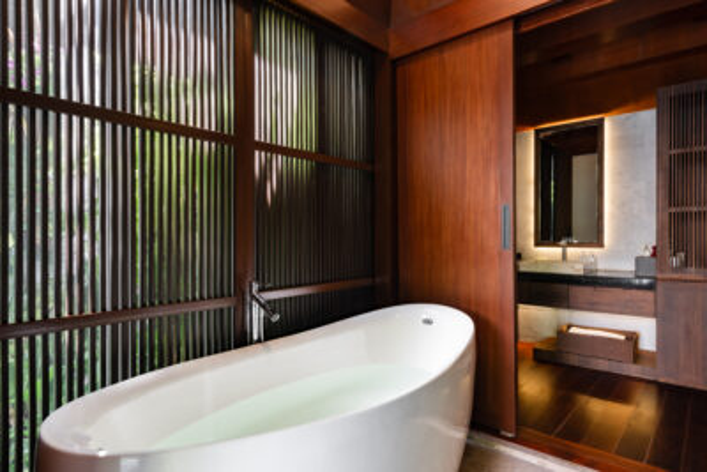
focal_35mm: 20
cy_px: 236
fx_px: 393
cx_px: 354
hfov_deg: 84.0
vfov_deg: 62.0
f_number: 9
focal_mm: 20
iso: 160
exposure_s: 1/4
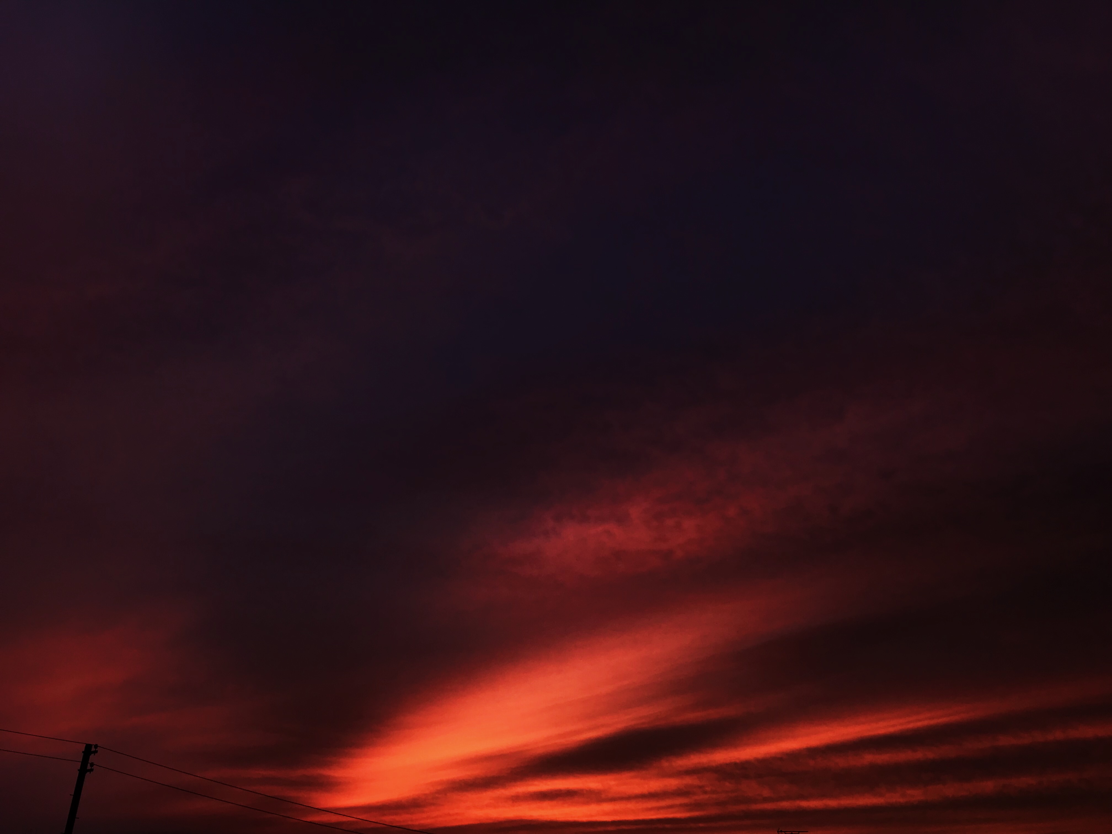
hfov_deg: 63.4
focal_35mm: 28
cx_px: 556
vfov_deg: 49.7
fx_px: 899
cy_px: 417
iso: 20
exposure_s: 1/60
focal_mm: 3.99
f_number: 1.8
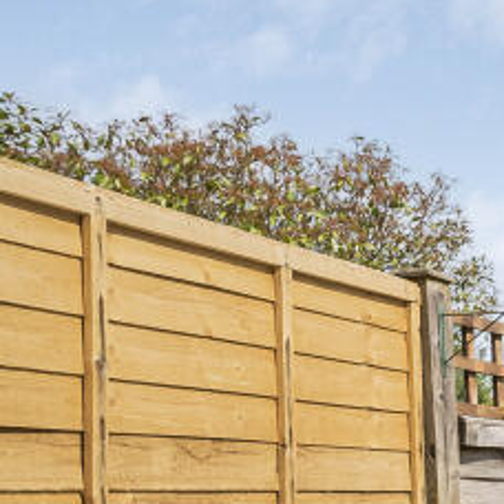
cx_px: 1114
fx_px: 1005
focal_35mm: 61
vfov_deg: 26.7
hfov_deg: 16.7
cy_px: 503
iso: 800
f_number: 9
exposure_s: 1/200
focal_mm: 16
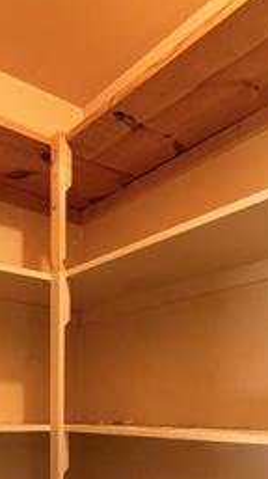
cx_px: 86
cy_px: 498
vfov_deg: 43.7
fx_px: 481
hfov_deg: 30.8
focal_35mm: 38
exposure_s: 1/60
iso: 250
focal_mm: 2.22
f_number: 2.2
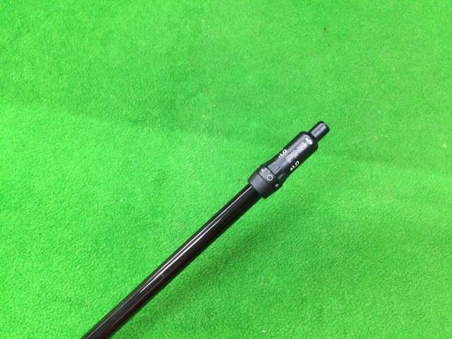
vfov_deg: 45.4
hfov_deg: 58.4
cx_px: 226
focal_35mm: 31
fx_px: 405
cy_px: 170
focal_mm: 3.3
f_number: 2.4
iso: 200
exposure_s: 1/30
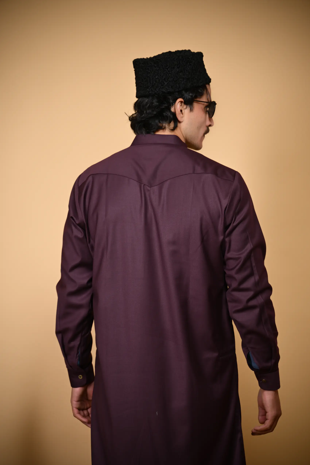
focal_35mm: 75
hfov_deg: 18.2
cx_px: 155
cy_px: 232
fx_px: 969
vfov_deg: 27.0
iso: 100
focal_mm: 75
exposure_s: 1/200
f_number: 2.8
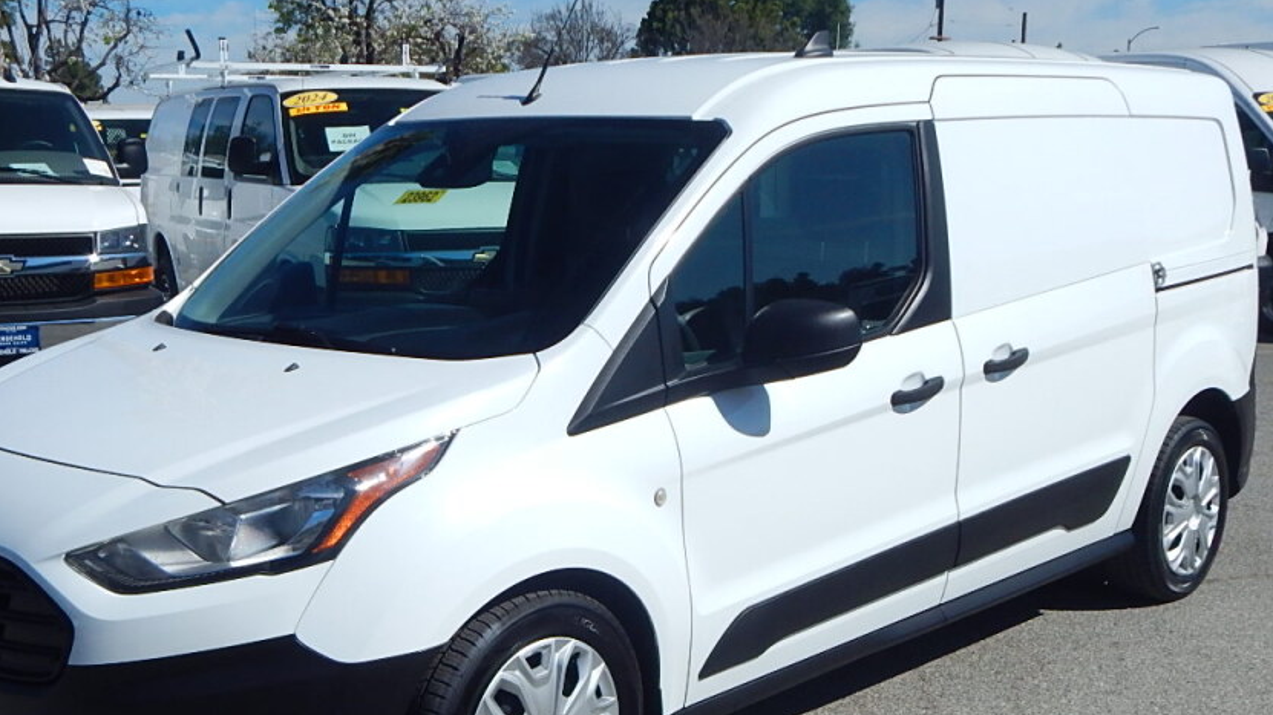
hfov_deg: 43.7
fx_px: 1586
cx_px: 562
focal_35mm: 47
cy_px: 487
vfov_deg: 25.3
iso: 125
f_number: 6.3
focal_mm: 5.1
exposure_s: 1/1500
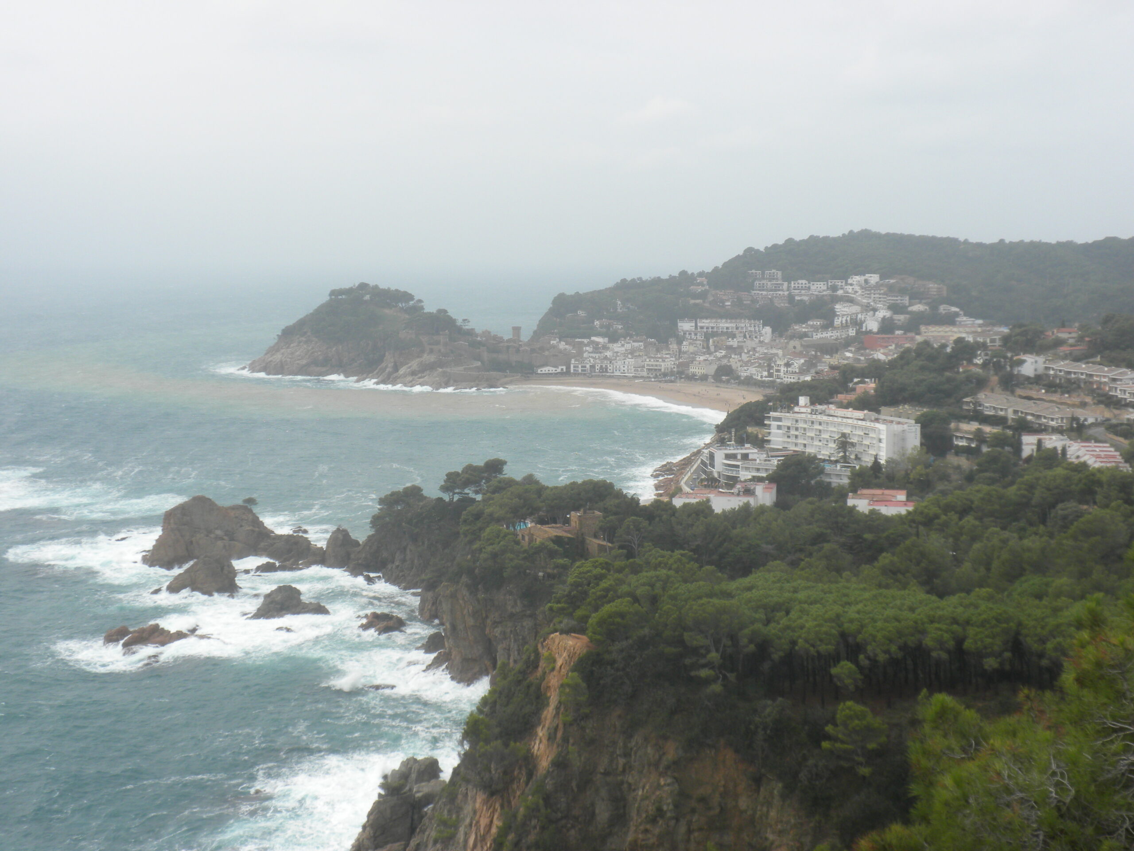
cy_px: 426
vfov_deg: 28.0
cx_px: 567
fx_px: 1703
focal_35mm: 52
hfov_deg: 36.8
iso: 64
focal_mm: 9.1
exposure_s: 1/427
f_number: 4.3
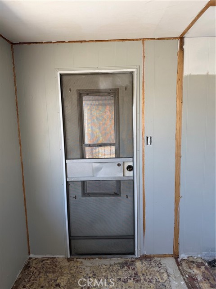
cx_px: 108
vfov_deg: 71.6
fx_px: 200
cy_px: 144
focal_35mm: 24
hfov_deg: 56.8
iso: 64
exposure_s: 1/121
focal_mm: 6.76
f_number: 1.78
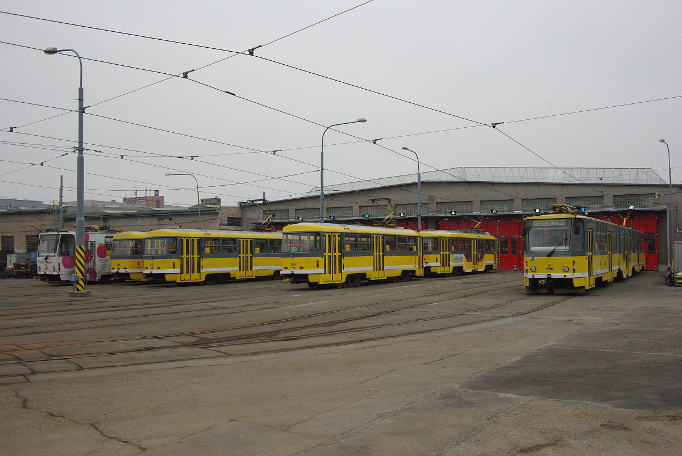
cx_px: 341
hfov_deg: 53.1
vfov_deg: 37.0
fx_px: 683
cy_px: 228
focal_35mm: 36
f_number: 8
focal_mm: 24
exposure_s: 1/250
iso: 400
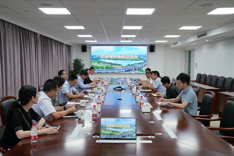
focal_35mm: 36
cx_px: 117
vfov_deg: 36.9
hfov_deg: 53.1
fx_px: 234
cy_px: 78
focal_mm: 36
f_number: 8
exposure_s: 1/40
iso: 1000
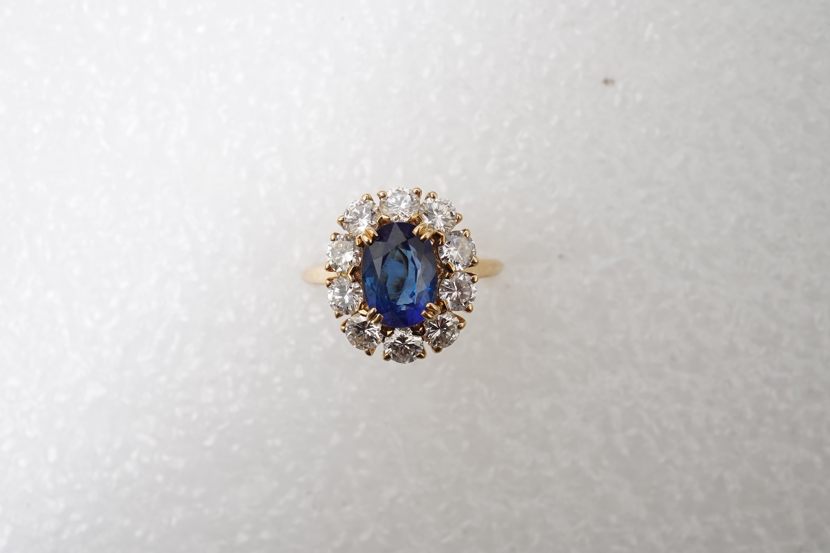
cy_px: 276
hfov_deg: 43.6
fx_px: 1037
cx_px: 415
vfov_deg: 29.9
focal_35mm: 45
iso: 400
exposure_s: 1/125
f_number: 14
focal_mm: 30
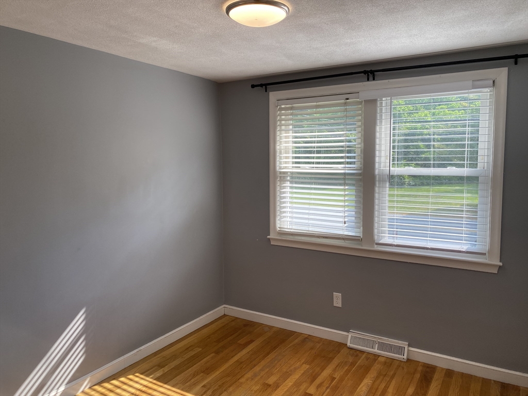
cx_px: 264
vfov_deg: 53.1
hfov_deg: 67.3
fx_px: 397
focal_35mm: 26
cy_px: 198
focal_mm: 4.25
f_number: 1.8
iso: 32
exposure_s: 1/208
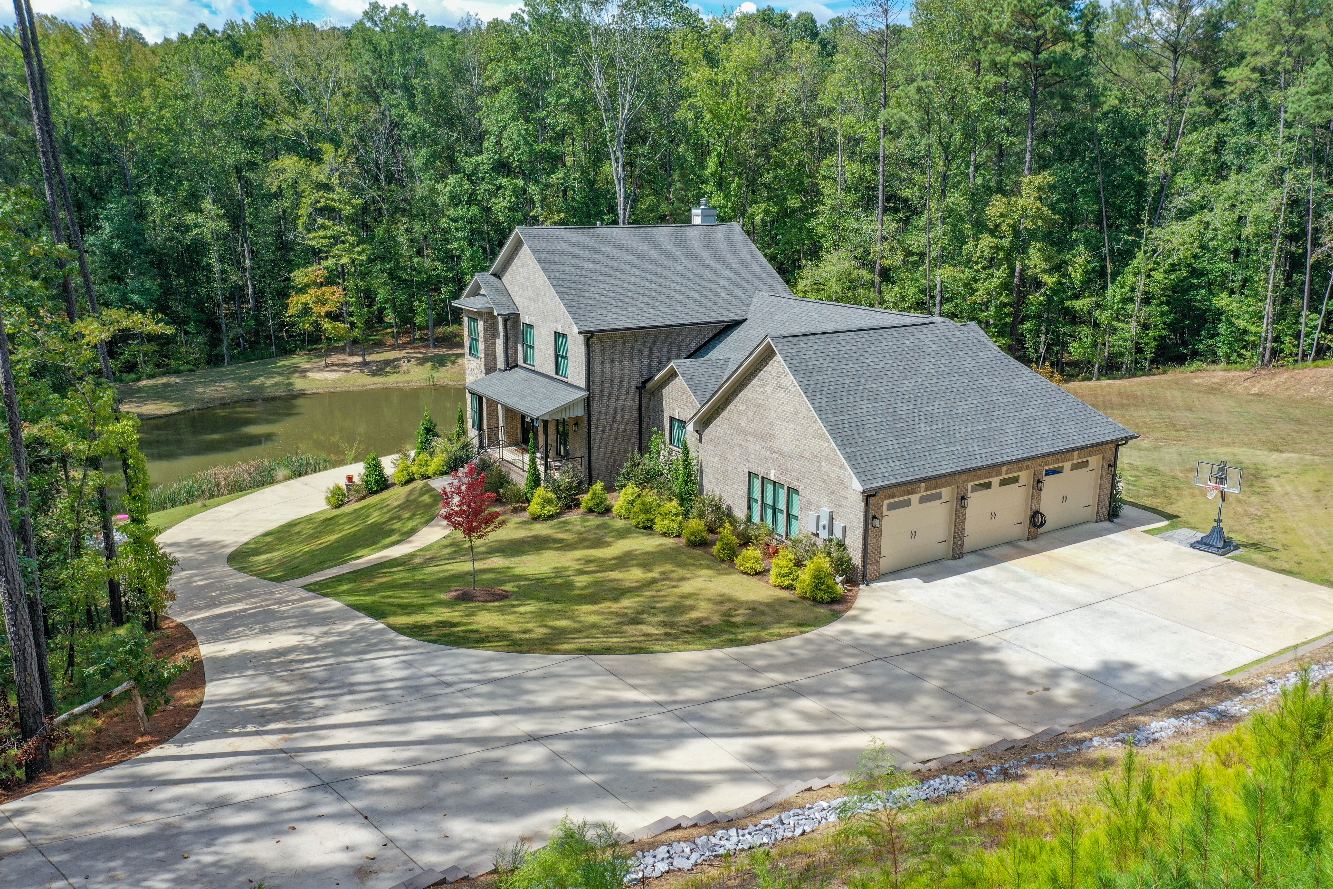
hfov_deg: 65.5
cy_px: 444
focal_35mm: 28
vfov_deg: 46.4
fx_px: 1037
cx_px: 666
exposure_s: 1/320
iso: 100
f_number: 5.6
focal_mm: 10.26
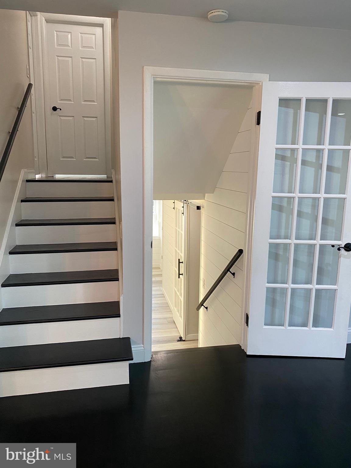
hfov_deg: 53.1
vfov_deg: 67.3
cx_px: 176
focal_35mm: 26
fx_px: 352
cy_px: 234
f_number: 1.8
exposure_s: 1/60
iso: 100
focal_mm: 4.25
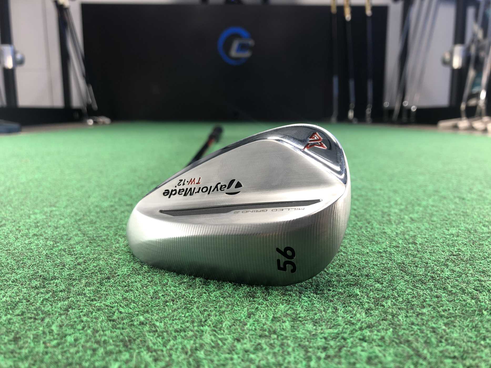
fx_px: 397
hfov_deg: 63.4
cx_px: 246
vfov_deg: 49.7
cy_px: 184
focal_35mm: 28
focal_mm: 3.99
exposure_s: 1/50
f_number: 1.8
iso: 25
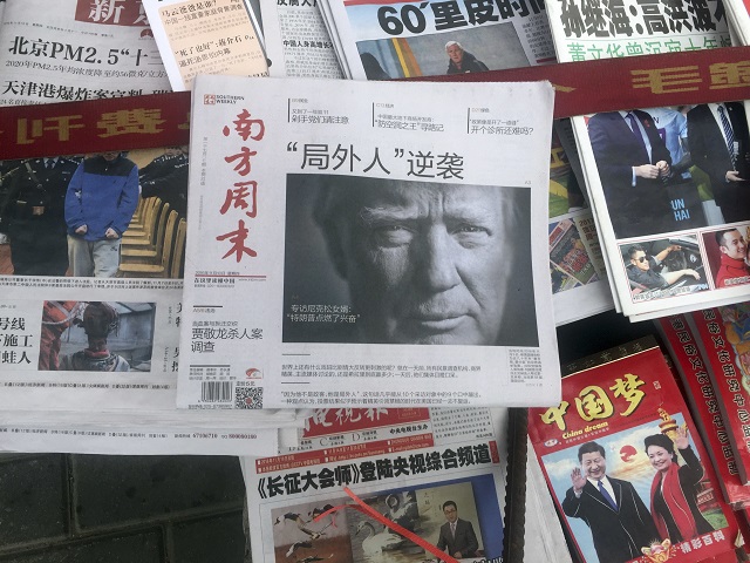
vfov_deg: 48.2
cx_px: 375
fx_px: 628
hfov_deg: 61.7
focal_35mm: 29
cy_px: 282
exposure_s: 1/302
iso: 32
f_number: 2.2
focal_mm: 4.15
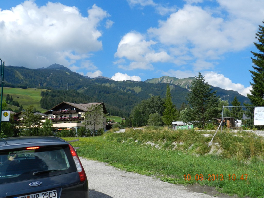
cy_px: 99
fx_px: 214
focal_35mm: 28
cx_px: 132
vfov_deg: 49.7
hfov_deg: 63.4
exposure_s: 1/1000
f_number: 4.5
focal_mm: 5
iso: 160
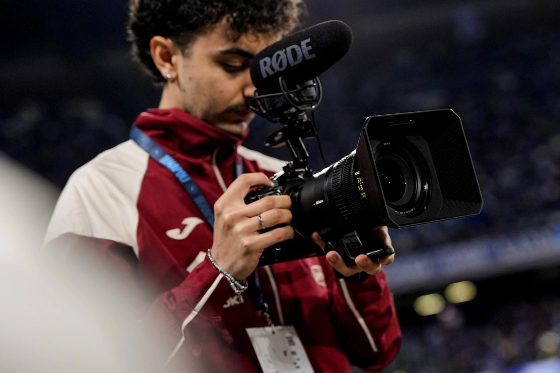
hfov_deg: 20.6
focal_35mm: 99
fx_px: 1540
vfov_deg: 13.8
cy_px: 161
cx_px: 315
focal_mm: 84
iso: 2000
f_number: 3.5
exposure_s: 1/1000
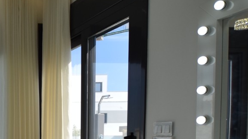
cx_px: -54
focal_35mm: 49
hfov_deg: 33.7
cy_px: 172
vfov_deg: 22.3
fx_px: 322
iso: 200
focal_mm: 10
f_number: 3.5
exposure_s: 1/2000
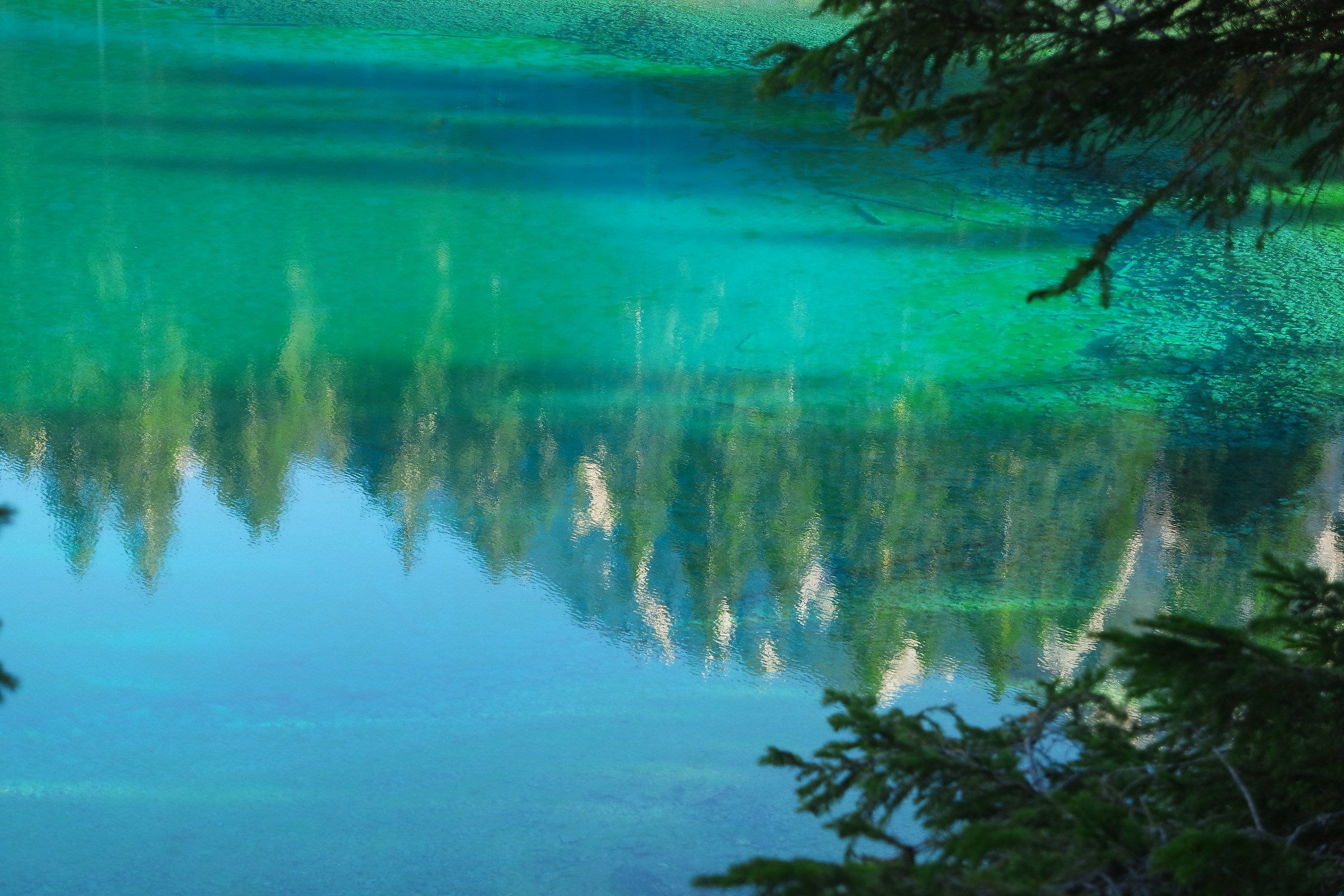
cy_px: 448
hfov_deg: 26.3
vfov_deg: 17.7
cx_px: 672
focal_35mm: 77
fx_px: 2874
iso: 400
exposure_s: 1/80
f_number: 5.6
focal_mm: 50
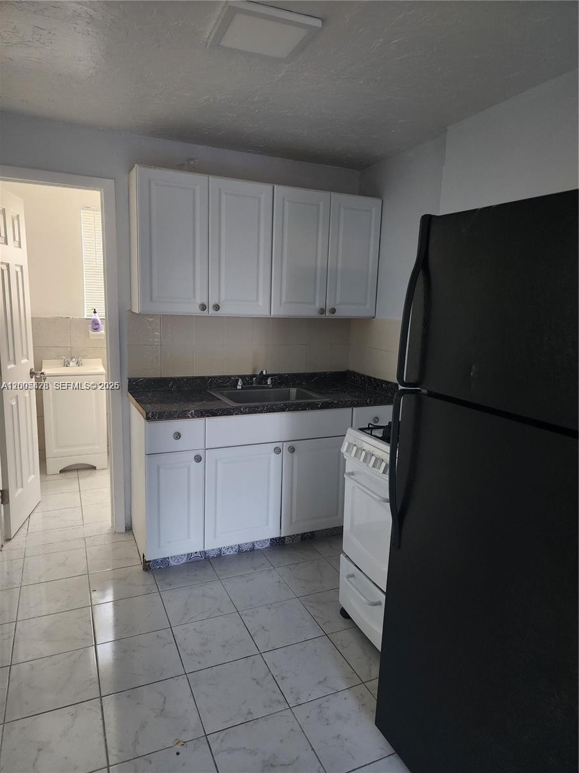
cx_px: 290
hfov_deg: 58.9
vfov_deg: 73.9
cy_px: 386
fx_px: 513
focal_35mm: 23
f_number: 1.8
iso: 400
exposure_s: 1/120
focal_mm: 6.4
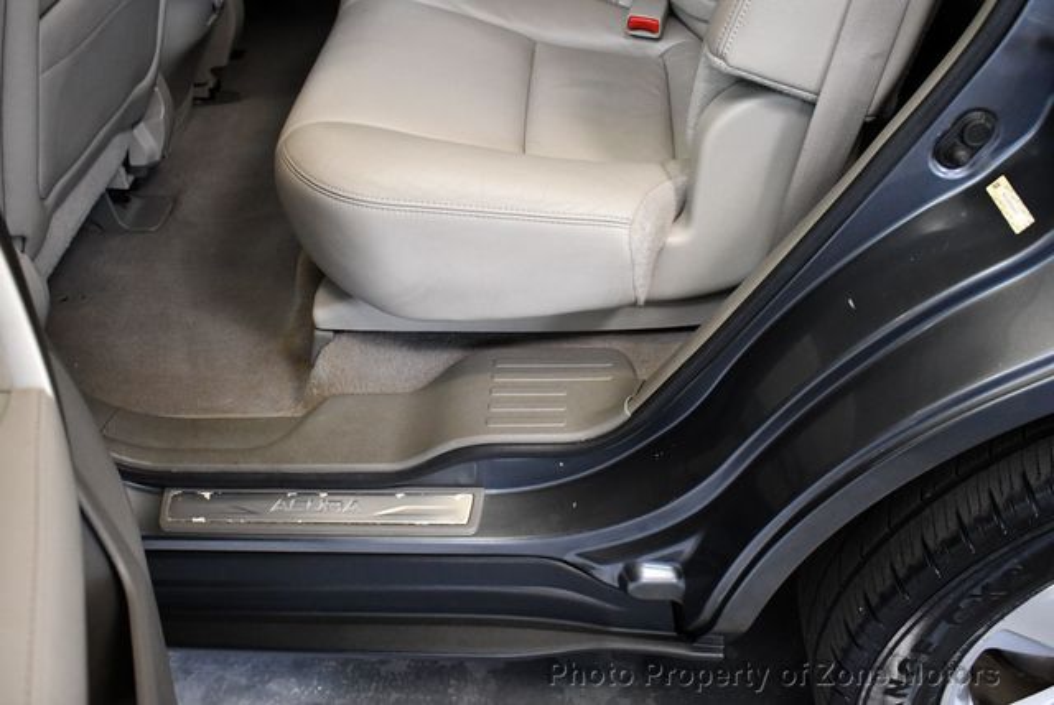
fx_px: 1055
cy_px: 352
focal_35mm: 36
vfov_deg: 36.9
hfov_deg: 53.1
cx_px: 527
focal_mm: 18
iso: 2000
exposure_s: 1/125
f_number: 3.5
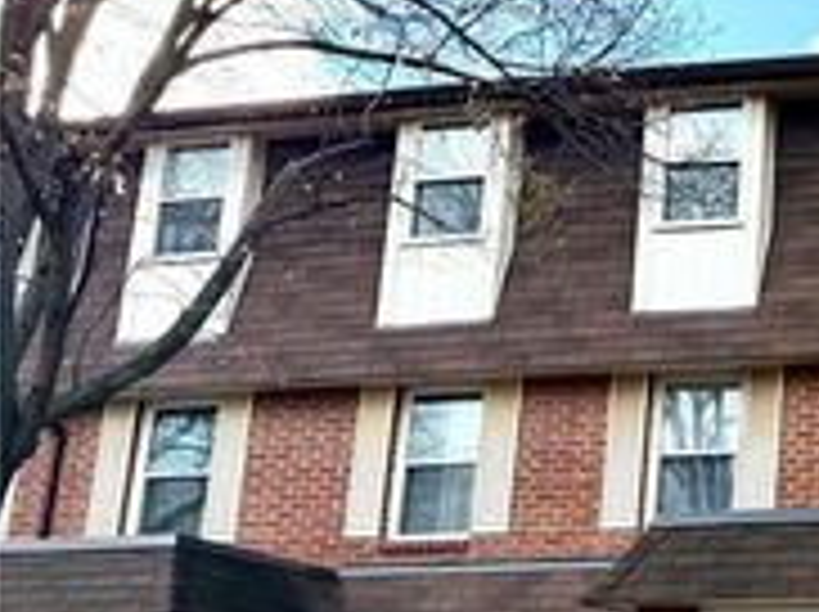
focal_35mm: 66
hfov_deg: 24.8
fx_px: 1559
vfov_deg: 22.1
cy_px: 416
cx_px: 1120
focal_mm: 6.76
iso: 100
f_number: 1.78
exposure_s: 1/2370
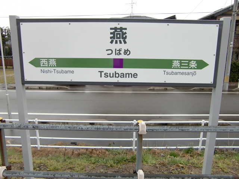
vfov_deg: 49.7
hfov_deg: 63.4
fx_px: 193
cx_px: 120
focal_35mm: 28
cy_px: 90
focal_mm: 4.9
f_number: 2.6
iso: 64
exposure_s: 1/250
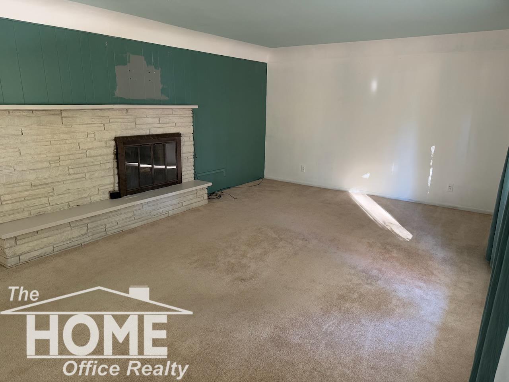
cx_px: 254
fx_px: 353
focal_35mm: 24
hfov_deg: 71.6
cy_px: 191
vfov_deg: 56.8
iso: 400
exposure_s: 1/60
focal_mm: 6.76
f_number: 1.78
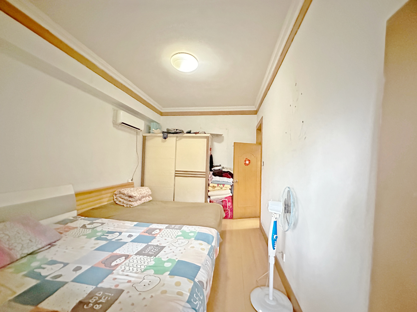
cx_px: 208
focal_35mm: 14
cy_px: 156
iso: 2000
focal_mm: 2.22
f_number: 2.2
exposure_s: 1/30
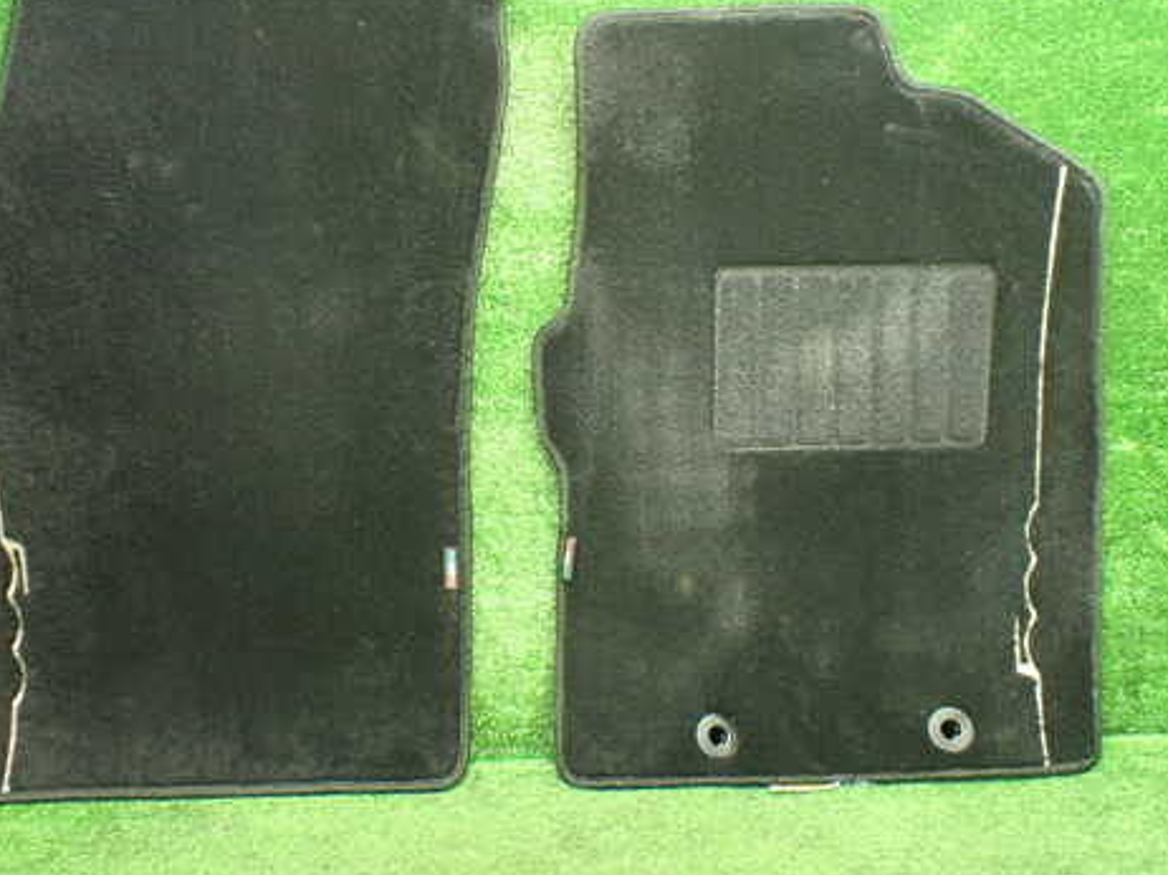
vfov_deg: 36.7
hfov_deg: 47.8
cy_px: 372
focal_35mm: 39
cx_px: 506
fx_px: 1315
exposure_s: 1/40
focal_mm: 5.4
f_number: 2.3
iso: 800
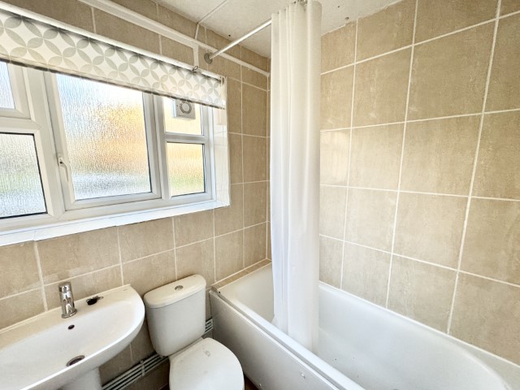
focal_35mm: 14
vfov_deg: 85.7
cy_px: 195
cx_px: 260
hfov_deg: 102.1
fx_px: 210
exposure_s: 1/99
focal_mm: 2.22
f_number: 2.2
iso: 250
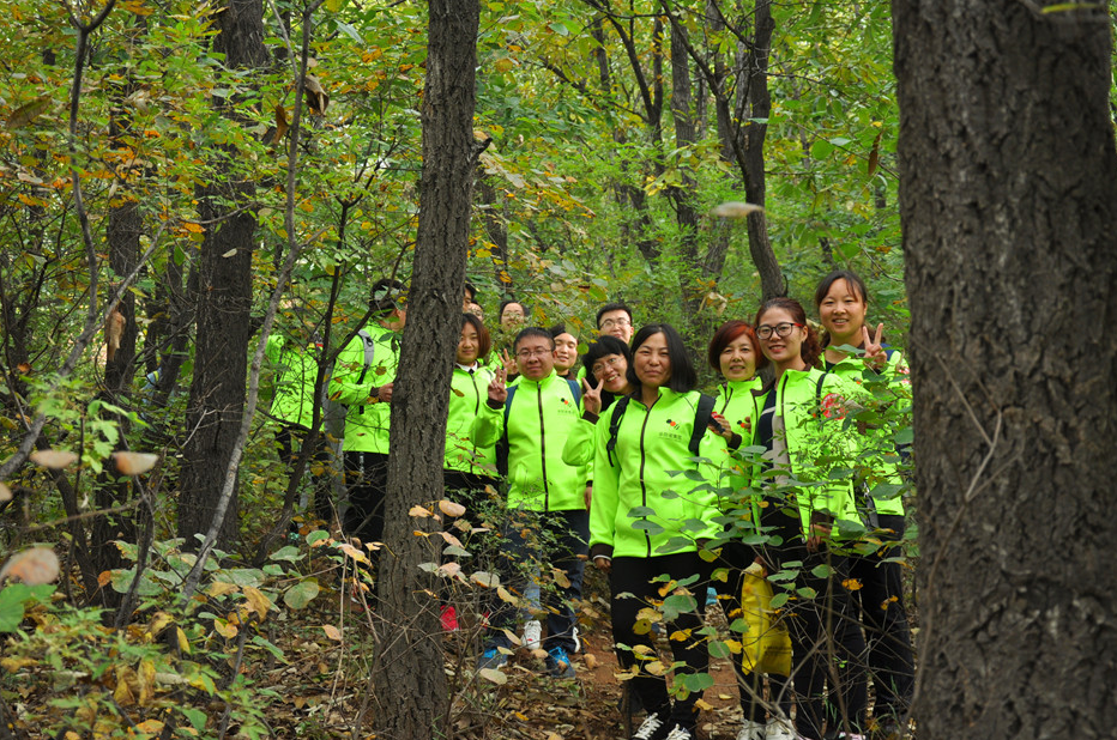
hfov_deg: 36.0
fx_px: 1720
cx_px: 544
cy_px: 381
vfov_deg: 24.3
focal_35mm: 56
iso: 250
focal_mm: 35
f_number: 4.5
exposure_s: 1/80
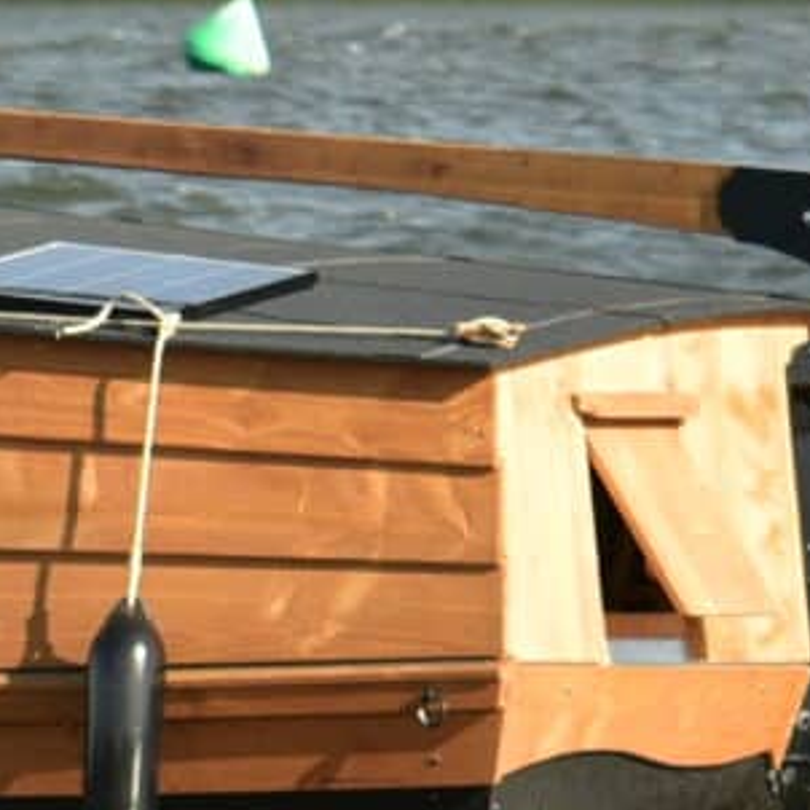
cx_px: -1338
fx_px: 26738
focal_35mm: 1010
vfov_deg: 1.7
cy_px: -1061
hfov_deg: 1.7
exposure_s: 1/1000
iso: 560
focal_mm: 140
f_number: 8
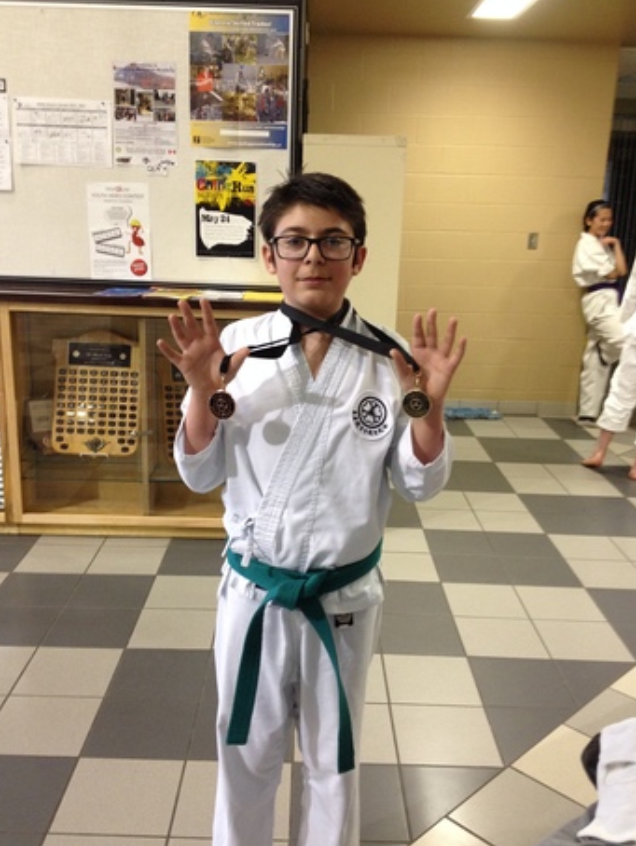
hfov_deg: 38.7
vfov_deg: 50.1
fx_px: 906
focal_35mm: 37
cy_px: 427
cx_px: 310
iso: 160
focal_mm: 4.28
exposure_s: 1/20
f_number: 2.4
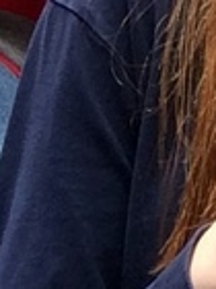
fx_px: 1564
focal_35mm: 188
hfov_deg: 7.4
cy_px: -400
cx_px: 502
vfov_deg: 9.4
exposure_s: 1/131
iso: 50
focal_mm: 2.15
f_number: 2.4
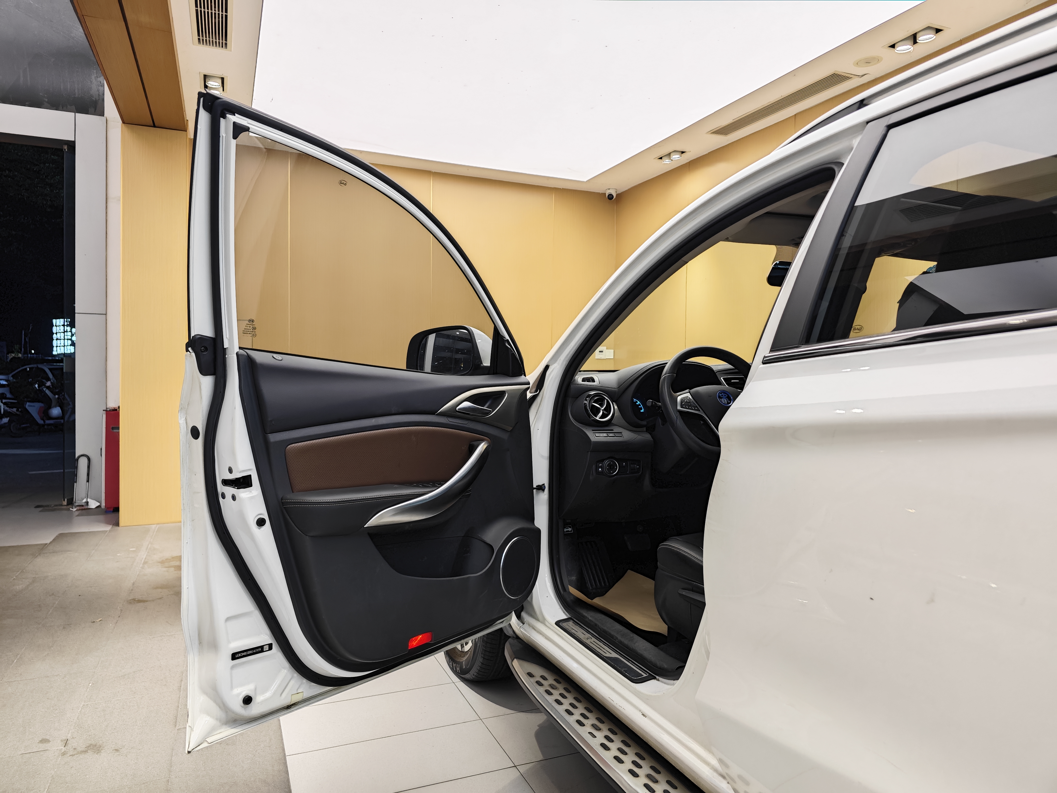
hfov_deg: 73.9
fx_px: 702
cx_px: 528
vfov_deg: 58.9
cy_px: 396
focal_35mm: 23
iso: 400
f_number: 1.9
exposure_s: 1/100
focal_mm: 8.7
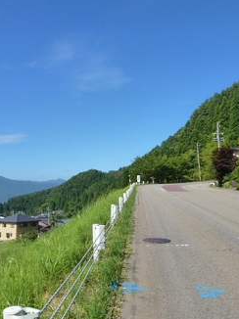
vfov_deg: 55.4
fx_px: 304
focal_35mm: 33
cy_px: 161
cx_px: 91
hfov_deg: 42.6
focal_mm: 4.3
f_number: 4
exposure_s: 1/800
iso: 160
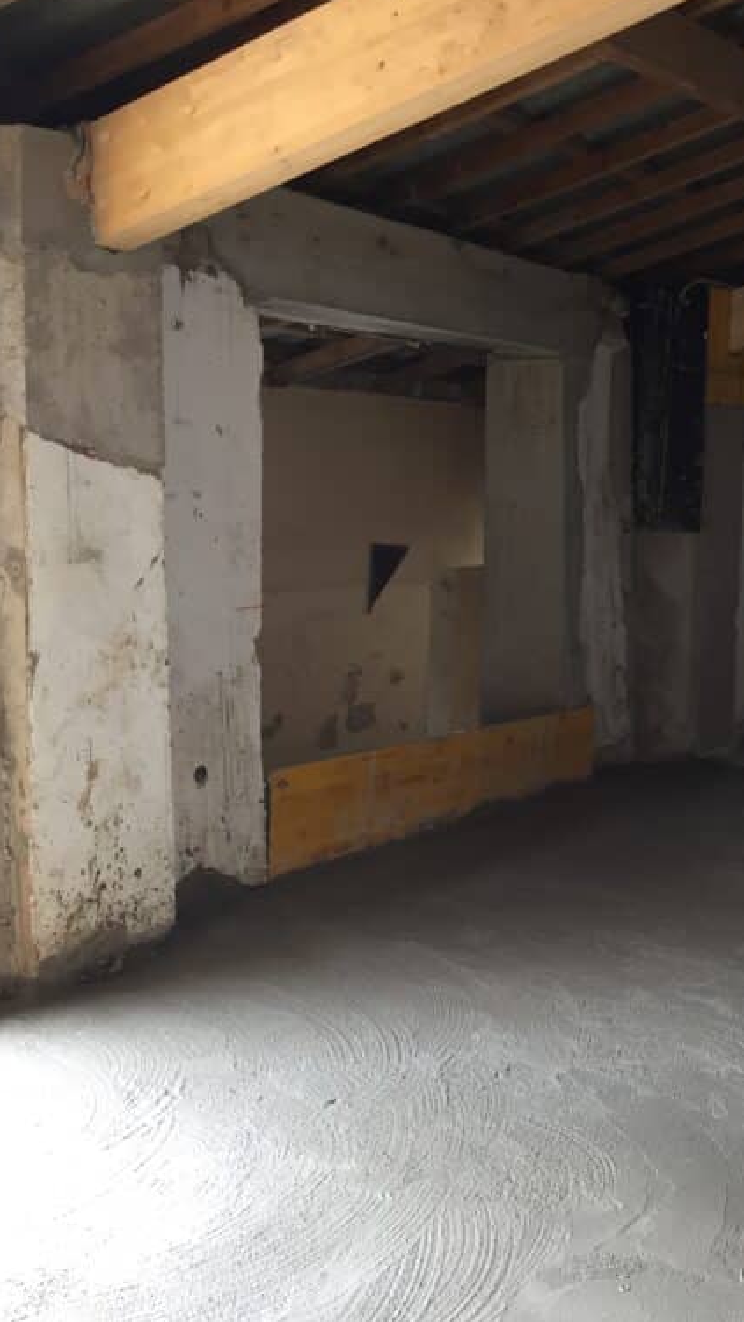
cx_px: 686
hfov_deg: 26.7
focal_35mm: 43
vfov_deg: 47.4
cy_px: 649
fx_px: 1508
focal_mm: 4.15
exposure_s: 1/33
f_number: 2.2
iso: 80
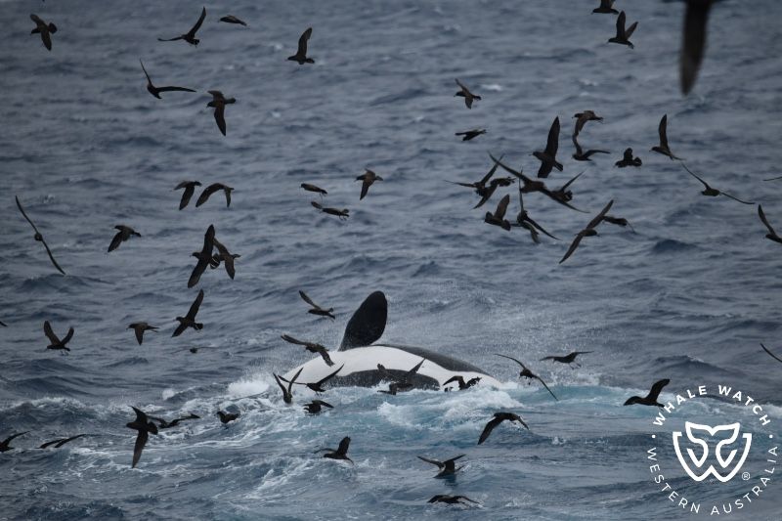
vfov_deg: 2.3
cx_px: 391
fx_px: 13030
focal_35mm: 600
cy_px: 260
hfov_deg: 3.4
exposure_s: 1/8000
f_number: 6.3
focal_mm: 600
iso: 1250
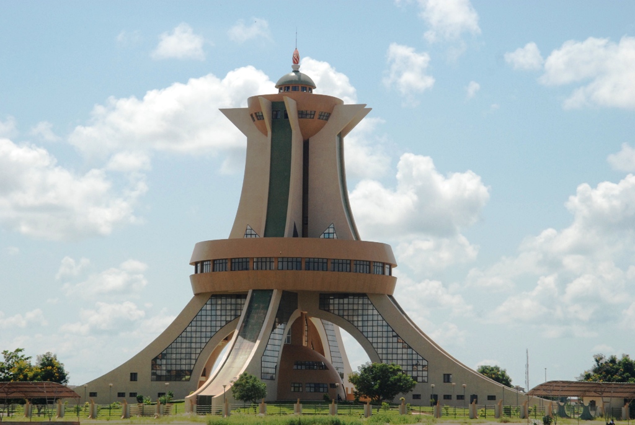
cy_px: 212
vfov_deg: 13.1
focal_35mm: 105
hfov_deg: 19.4
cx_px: 318
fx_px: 1854
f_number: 9
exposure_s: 1/1250
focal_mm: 70
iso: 500
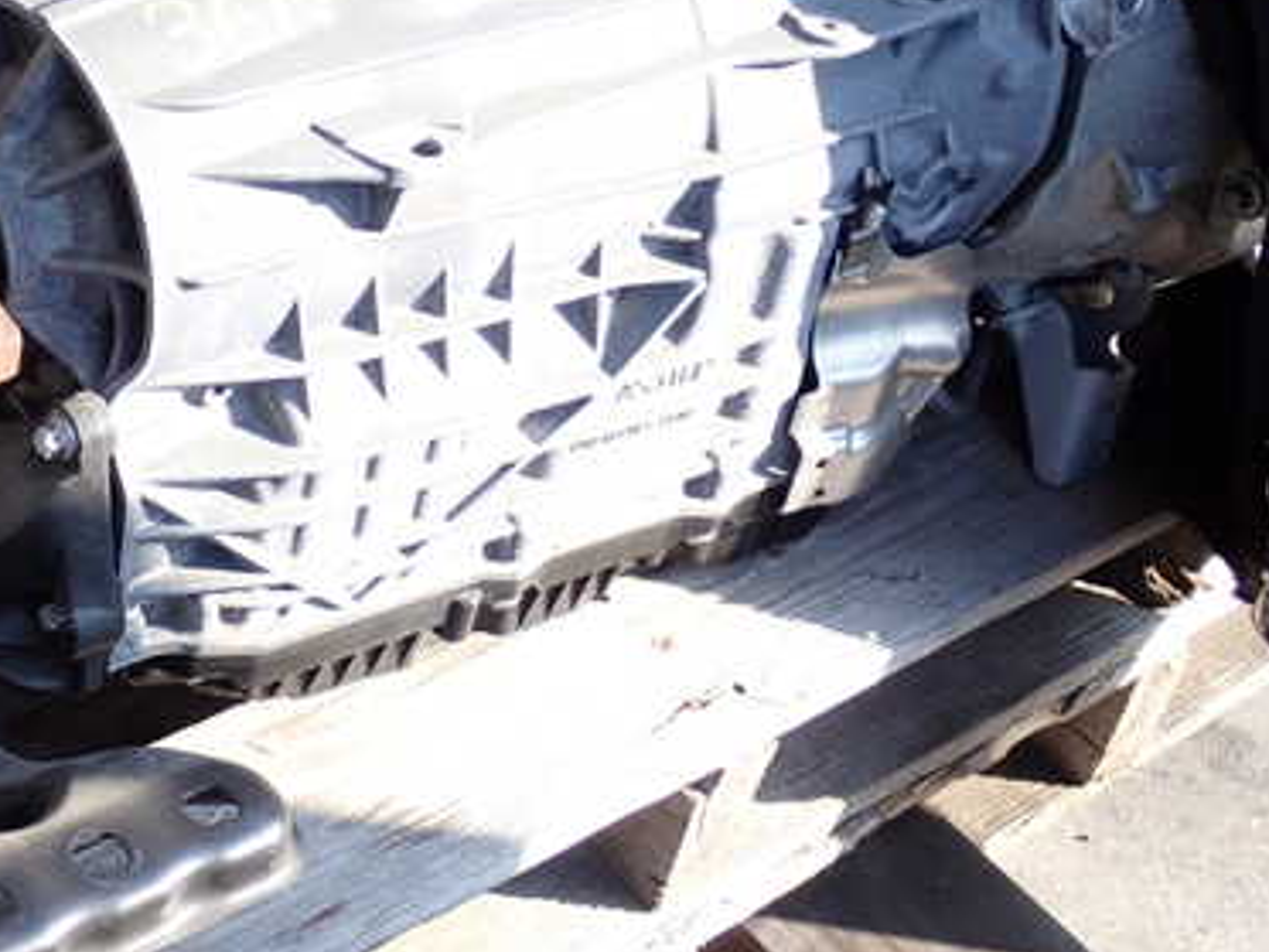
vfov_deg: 20.6
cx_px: 338
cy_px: 307
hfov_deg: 27.1
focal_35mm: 71
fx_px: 2603
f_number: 2.9
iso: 100
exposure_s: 1/160
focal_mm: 7.84
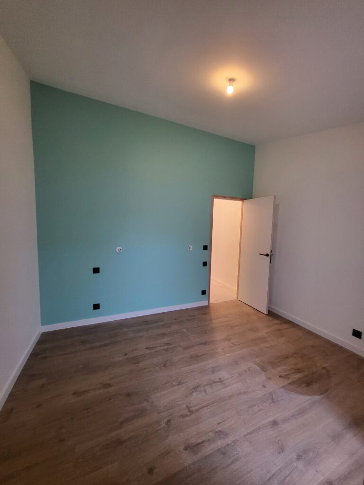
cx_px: 182
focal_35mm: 13
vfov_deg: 106.2
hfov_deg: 89.9
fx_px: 182
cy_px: 242
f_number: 2.2
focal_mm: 1.74
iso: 400
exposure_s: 1/33
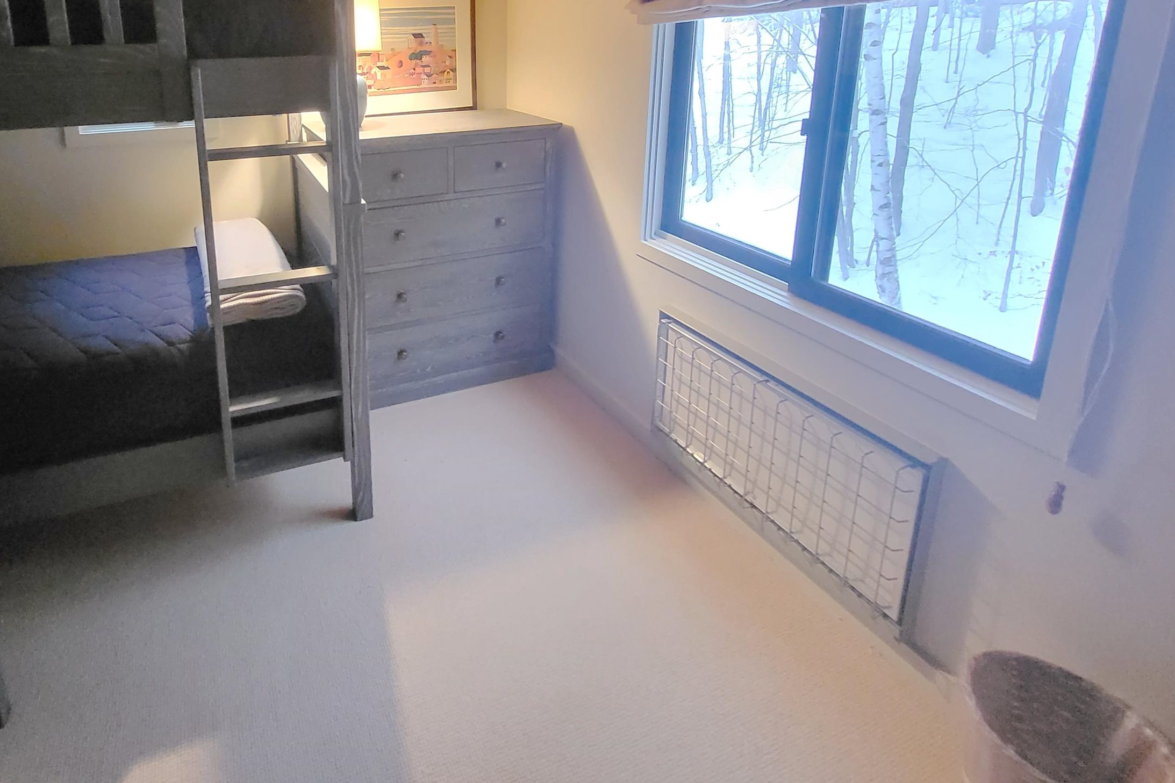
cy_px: 181
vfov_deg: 60.4
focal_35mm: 19
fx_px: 620
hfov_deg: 85.2
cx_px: 440
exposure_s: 1/24
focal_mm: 1.74
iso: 1000
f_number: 2.2
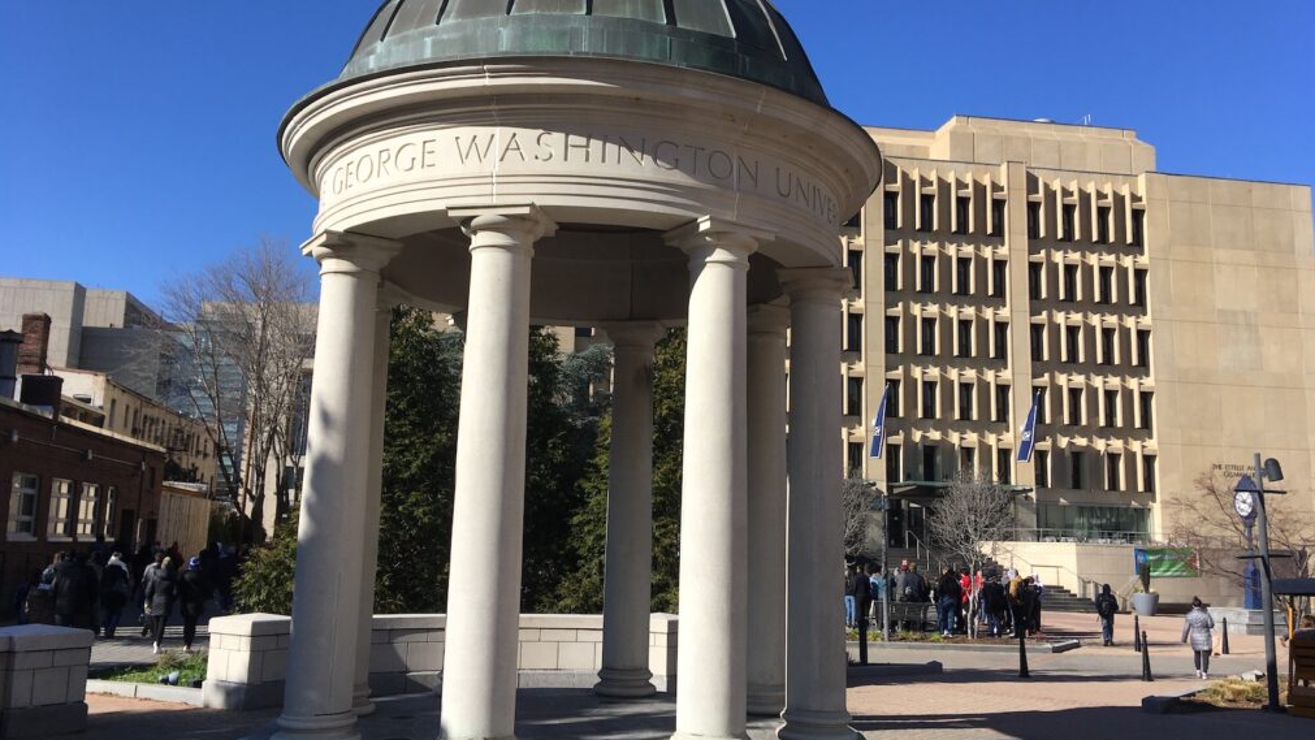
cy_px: 354
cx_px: 661
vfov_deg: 36.7
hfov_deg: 61.0
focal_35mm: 32
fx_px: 1116
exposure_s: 1/1672
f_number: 2.2
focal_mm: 4.15
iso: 25
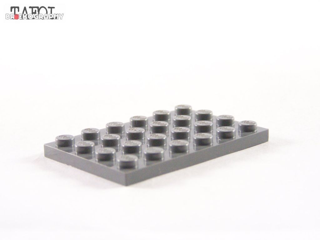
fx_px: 971
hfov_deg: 18.7
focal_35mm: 105
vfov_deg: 14.1
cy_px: 120
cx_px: 160
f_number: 3.2
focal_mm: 17.5
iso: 400
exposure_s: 1/60
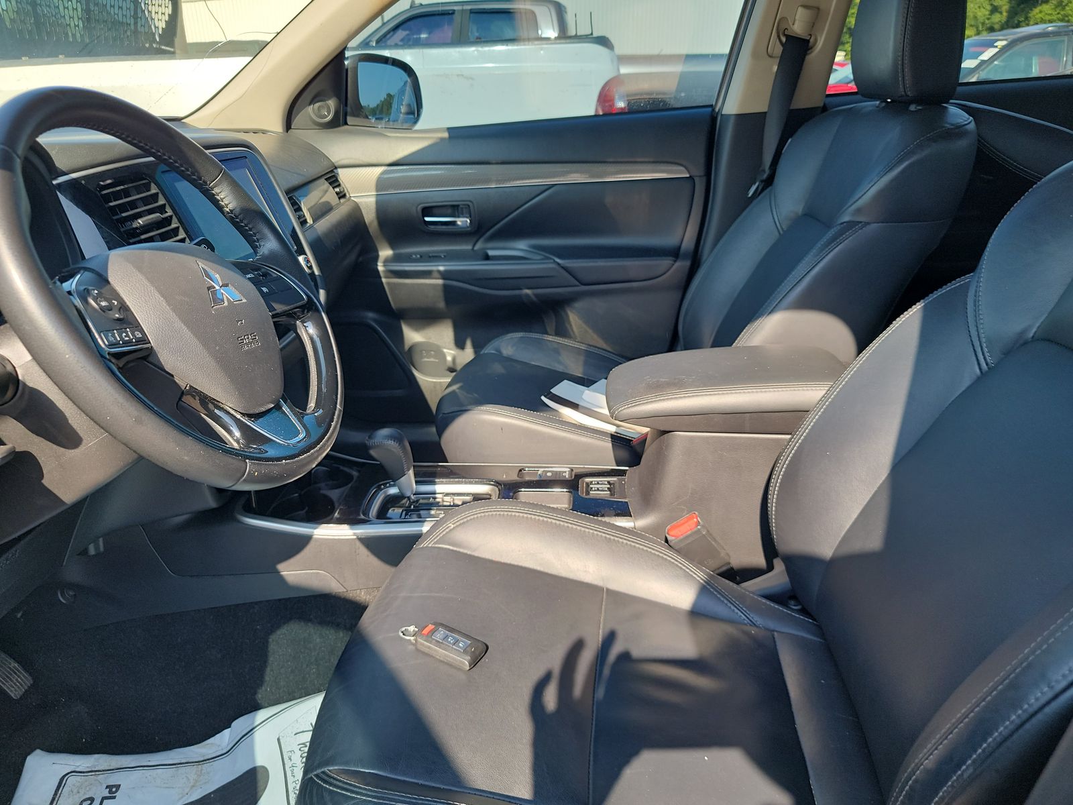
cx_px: 536
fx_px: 744
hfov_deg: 71.6
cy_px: 402
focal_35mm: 24
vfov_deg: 56.8
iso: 50
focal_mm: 6.7
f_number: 1.8
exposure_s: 1/124
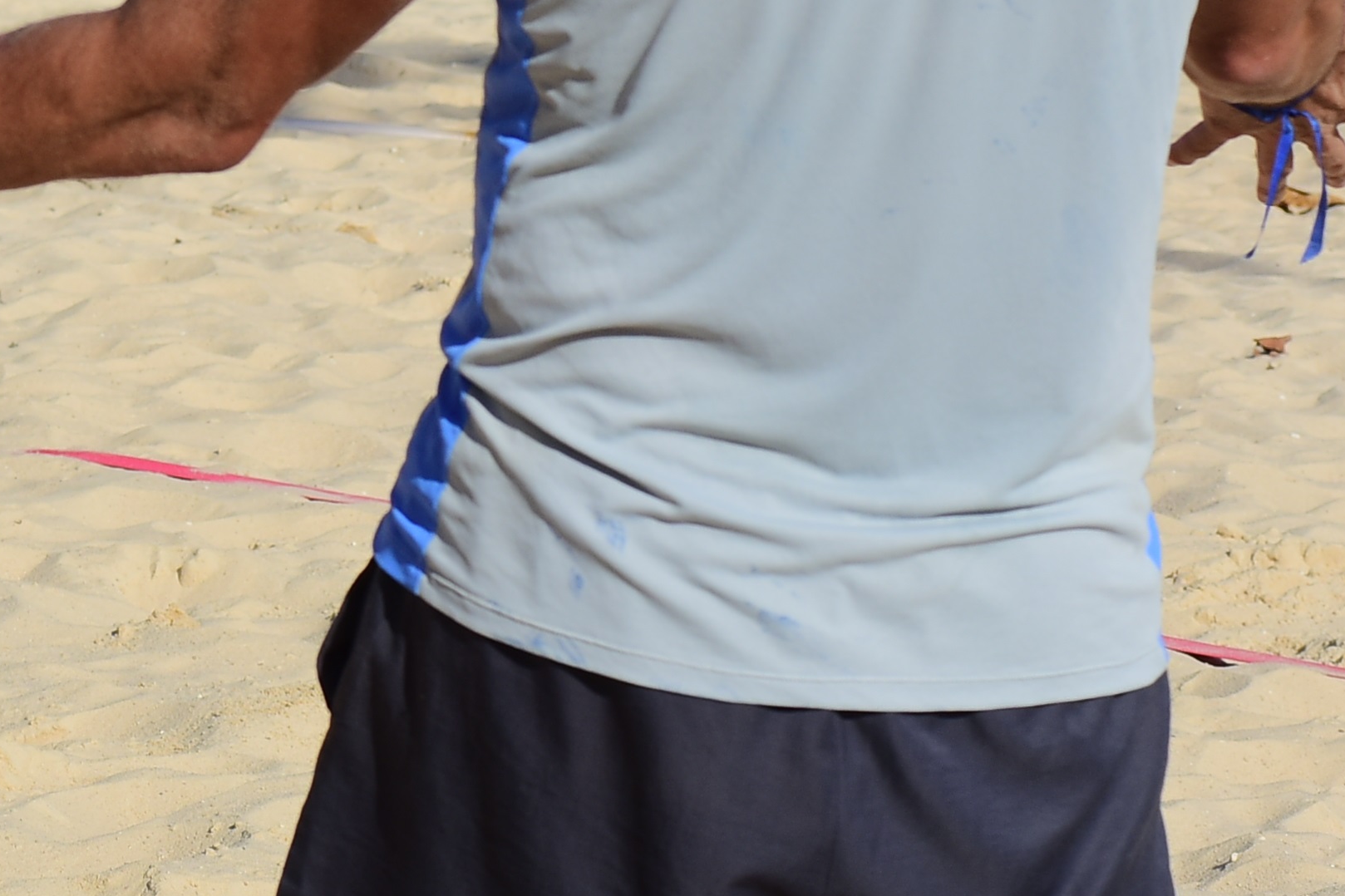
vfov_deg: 5.0
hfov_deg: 7.5
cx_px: -147
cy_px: -266
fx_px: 10197
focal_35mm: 273
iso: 160
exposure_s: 1/640
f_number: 7.1
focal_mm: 80
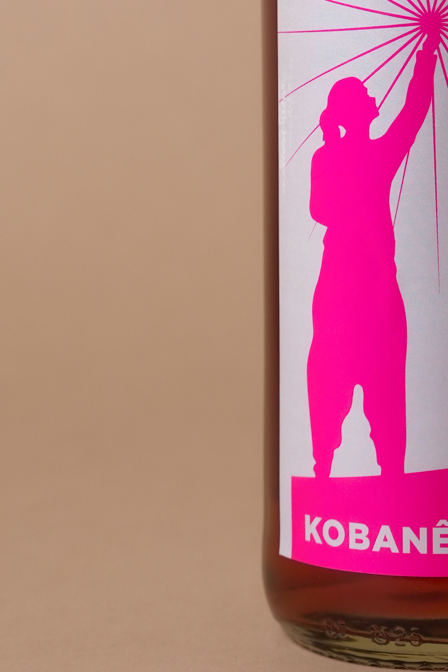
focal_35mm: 191
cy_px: -284
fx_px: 3564
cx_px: 454
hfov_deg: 7.2
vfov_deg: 10.5
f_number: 4
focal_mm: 53
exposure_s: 1/160
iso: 250
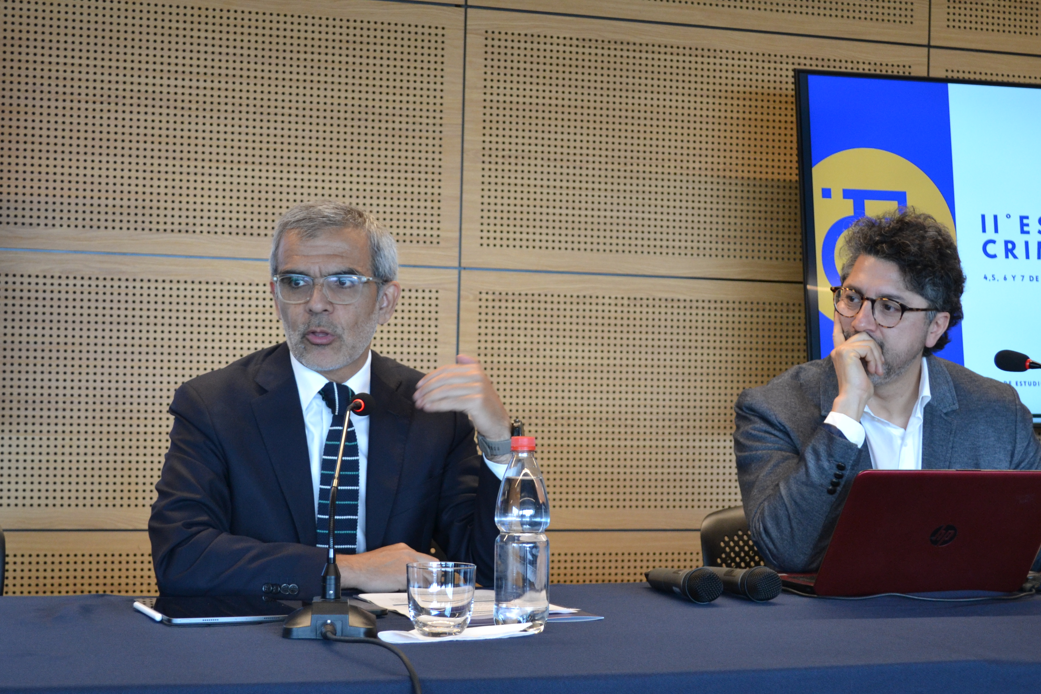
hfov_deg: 29.6
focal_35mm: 68
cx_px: 585
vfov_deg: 20.0
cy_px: 365
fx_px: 1966
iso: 900
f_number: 5
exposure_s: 1/60
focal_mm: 36
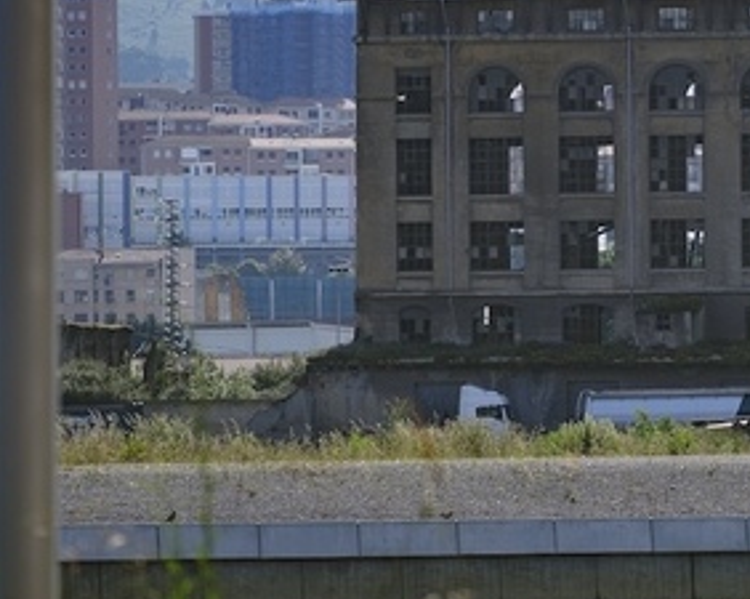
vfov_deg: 4.6
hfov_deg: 5.7
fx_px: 7450
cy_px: 301
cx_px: 814
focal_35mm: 336
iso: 100
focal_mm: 139
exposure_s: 1/400
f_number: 5
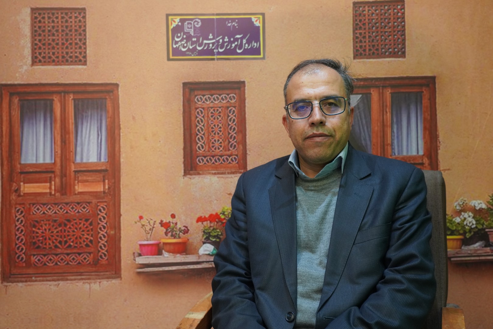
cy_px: 164
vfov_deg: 38.9
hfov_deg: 55.8
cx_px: 246
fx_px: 466
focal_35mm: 34
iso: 3200
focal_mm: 34
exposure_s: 1/160
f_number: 4
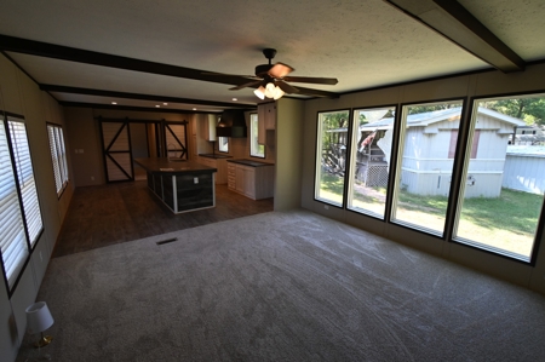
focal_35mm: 15
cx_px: 272
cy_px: 181
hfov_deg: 100.5
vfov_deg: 77.2
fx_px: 227
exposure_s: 1/125
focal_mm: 10
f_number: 4.5
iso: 400
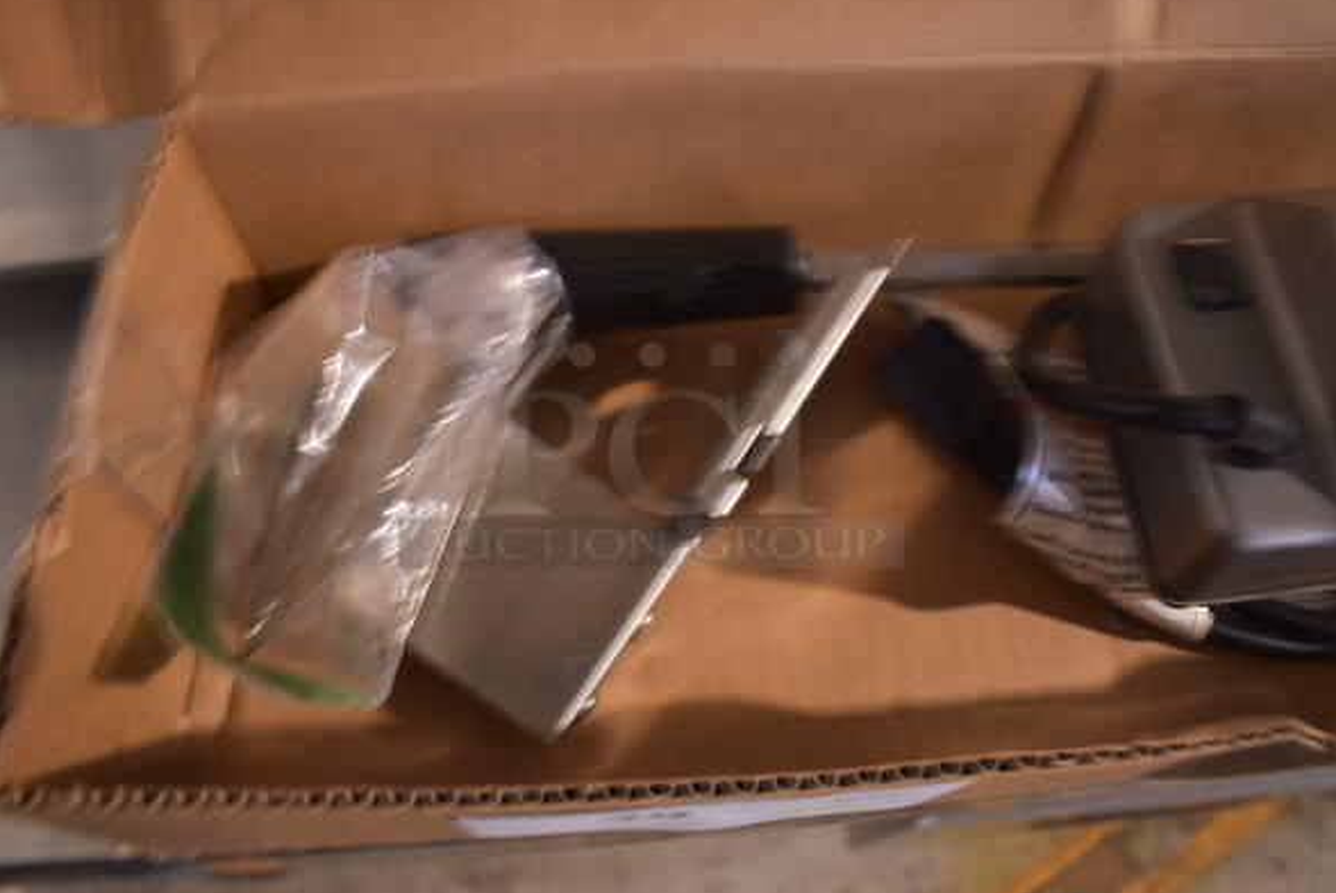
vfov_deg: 46.5
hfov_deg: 65.4
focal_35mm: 28
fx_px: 1040
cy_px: 448
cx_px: 652
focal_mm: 18
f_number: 3.5
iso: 2000
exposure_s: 1/30
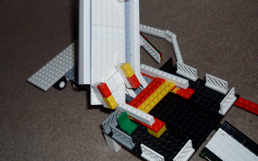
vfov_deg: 27.4
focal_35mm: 47
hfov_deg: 42.6
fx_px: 330
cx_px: 122
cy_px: 67
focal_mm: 6.3
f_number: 2.8
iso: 100
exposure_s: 1/45
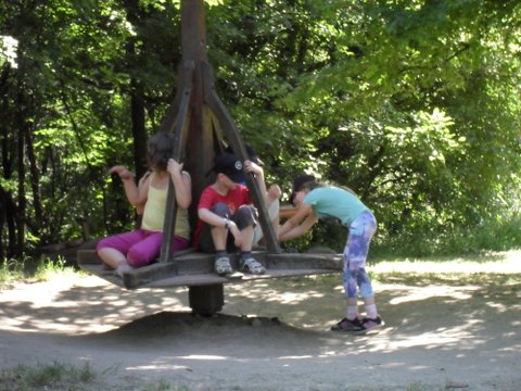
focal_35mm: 105
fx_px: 1580
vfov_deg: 14.1
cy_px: 196
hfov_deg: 18.7
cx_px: 260
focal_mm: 18.9
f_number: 5.8
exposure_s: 1/60
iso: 320
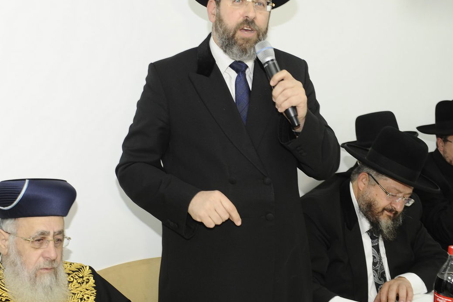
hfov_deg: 45.4
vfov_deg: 31.1
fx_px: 541
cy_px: 122
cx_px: 250
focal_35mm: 43
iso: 800
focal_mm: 32
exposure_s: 1/100
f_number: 4
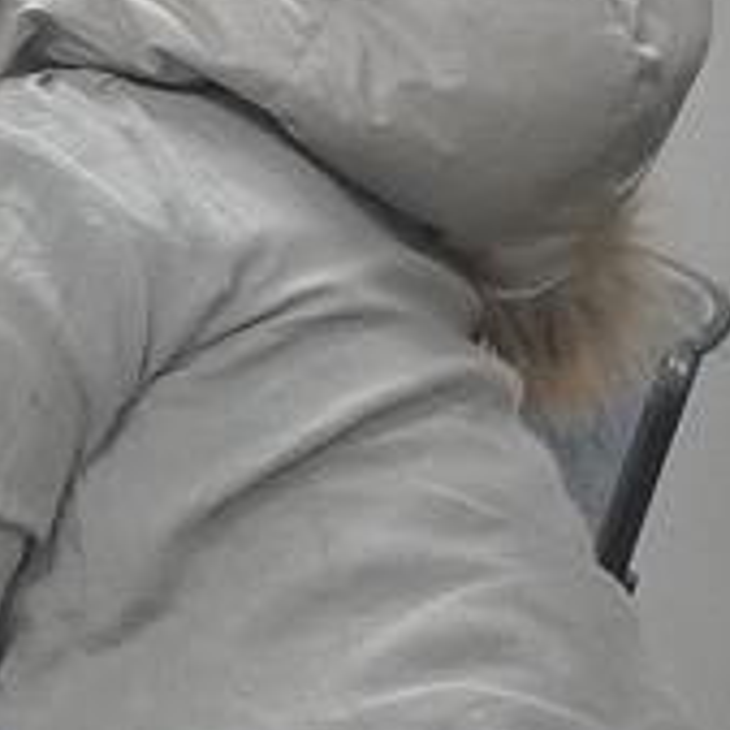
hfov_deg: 7.2
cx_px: -259
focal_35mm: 239
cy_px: 570
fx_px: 5702
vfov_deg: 7.3
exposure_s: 1/40
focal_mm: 6.8
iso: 200
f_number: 2.2
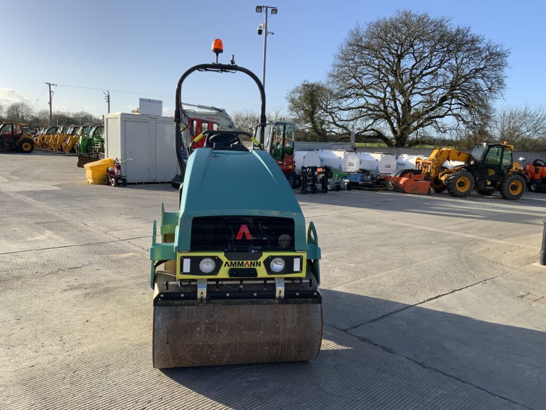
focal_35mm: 29
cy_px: 205
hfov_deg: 61.7
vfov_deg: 48.2
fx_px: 457
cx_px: 273
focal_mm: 3
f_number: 1.8
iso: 16
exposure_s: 1/1055
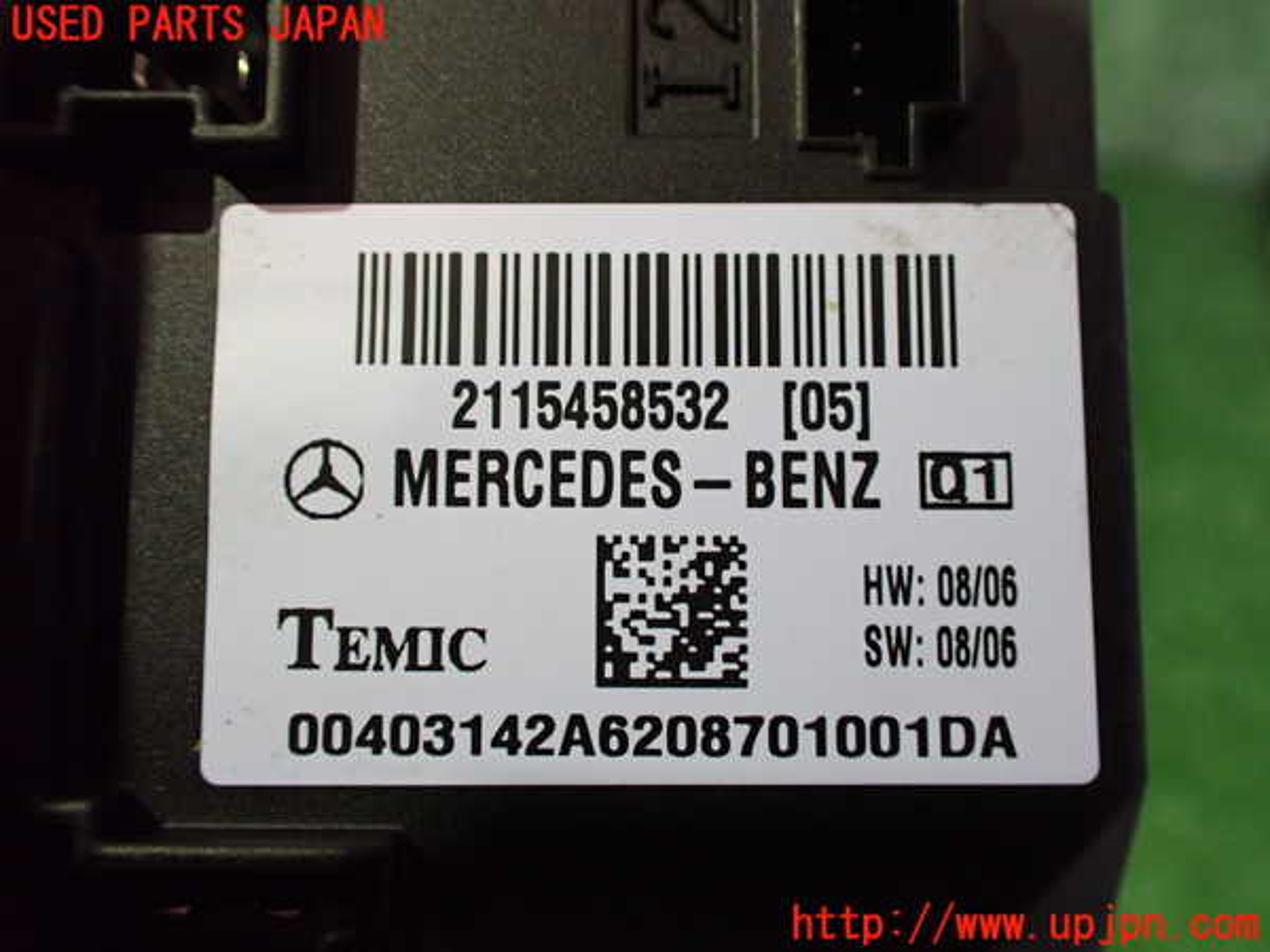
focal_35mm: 30
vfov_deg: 46.8
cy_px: 476
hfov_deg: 60.0
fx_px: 1101
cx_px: 635
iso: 800
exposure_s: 1/40
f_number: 2.3
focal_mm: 5.4
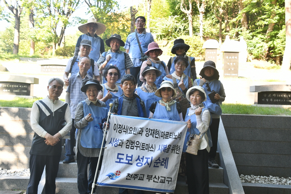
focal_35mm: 39
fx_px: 315
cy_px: 97
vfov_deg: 34.2
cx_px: 146
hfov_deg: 49.6
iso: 800
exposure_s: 1/125
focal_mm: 26
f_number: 5.6
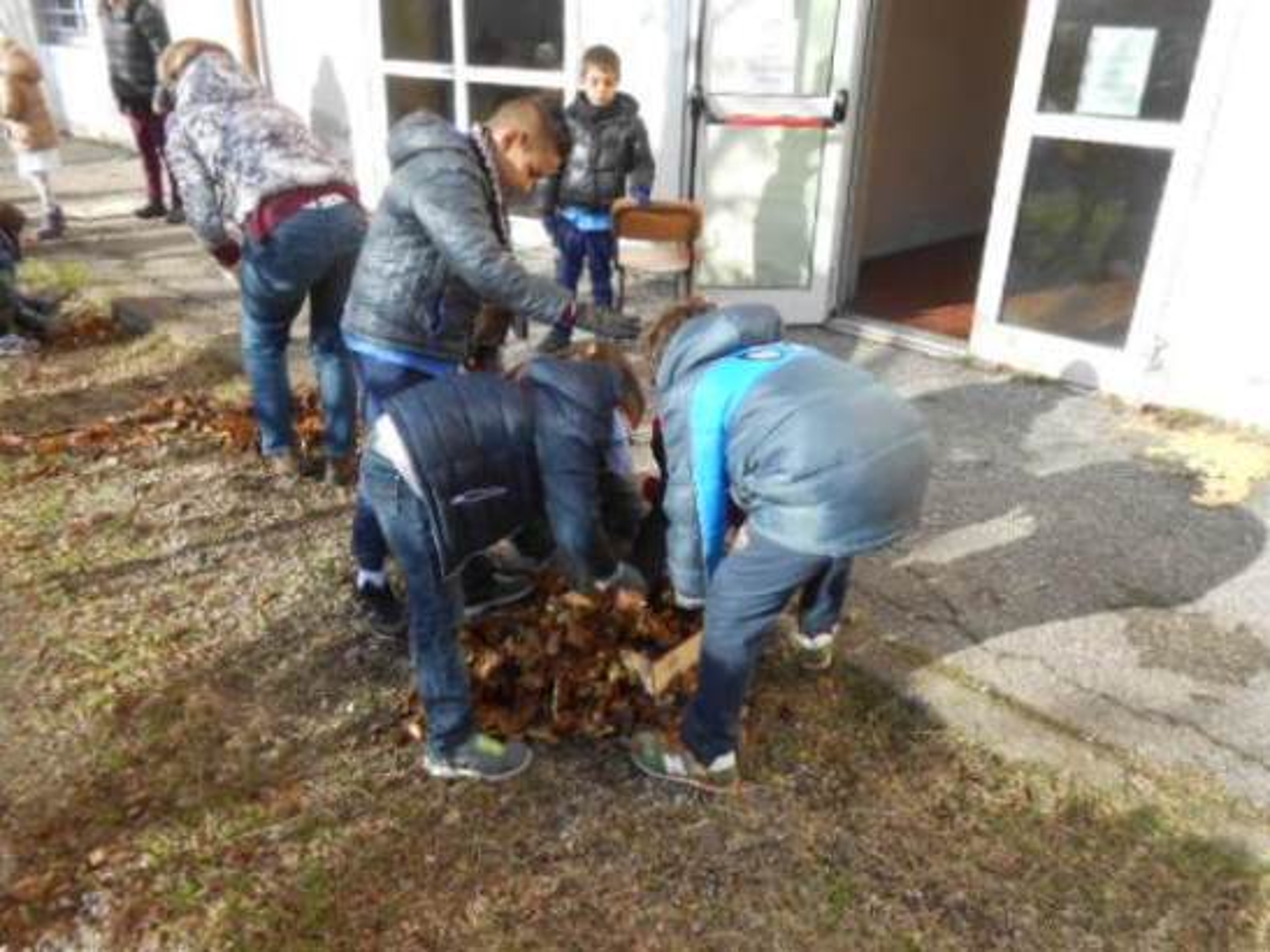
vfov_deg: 53.0
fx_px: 954
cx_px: 635
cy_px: 476
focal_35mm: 26
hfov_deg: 67.3
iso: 80
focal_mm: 4.6
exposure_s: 1/250
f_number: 3.5
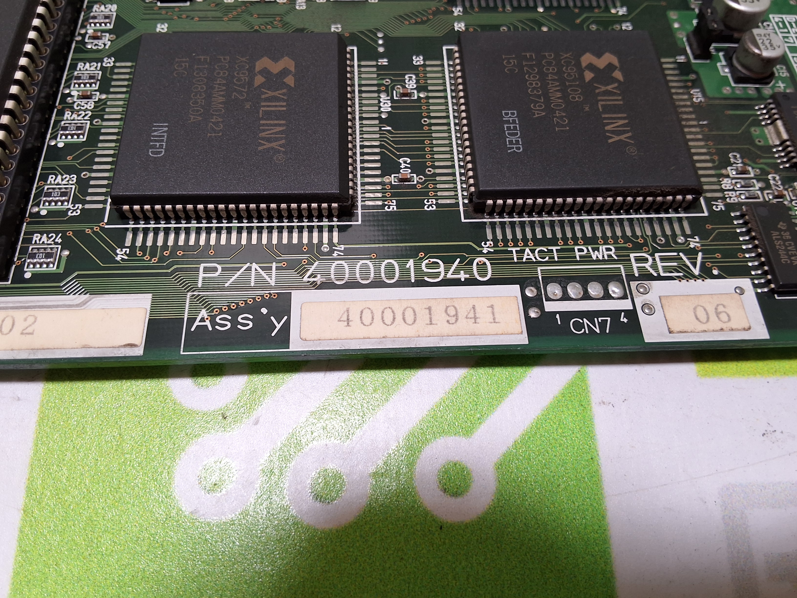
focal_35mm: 28
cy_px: 299
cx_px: 398
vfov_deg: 49.7
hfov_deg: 63.4
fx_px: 645
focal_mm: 2.91
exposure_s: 1/120
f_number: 1.9
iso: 50
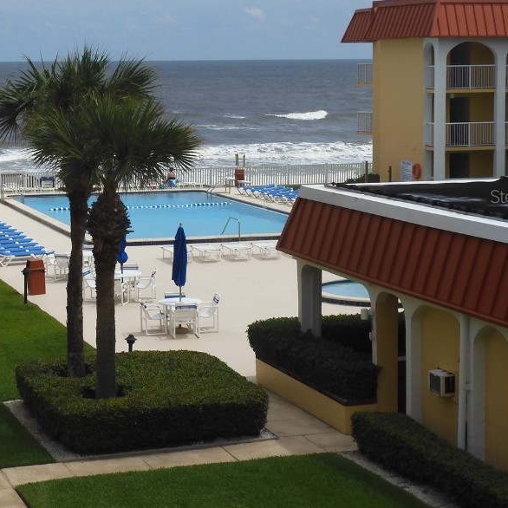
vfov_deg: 19.7
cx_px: 128
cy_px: 196
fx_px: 1461
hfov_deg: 19.6
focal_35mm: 88
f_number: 4.5
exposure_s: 1/1600
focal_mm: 10.2
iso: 100
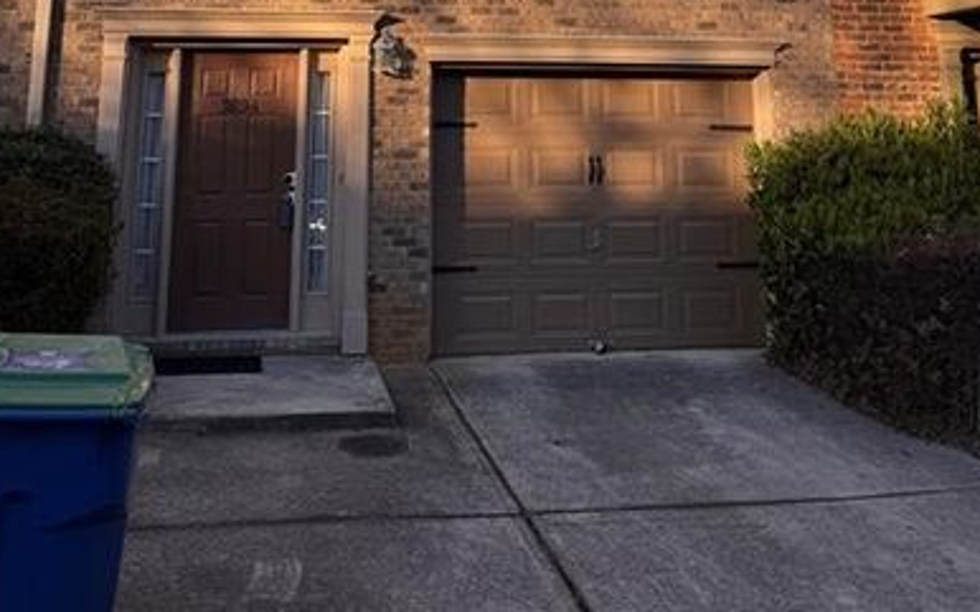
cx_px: 475
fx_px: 1175
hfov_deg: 45.3
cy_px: -146
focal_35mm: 44
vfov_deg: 25.7
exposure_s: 1/2331
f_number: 1.78
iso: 80
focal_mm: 6.76
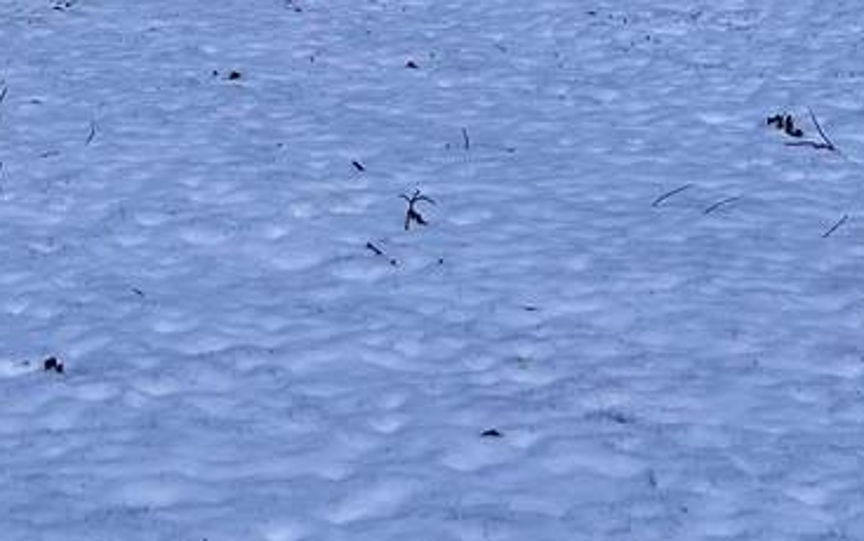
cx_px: 66
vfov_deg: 12.0
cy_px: -572
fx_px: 2262
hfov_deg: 21.1
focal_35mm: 96
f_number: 1.5
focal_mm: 5.7
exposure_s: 1/6211
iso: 50
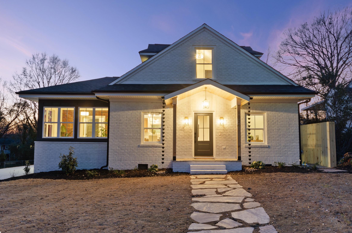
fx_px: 312
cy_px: 112
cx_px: 174
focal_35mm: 32
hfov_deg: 58.8
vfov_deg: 40.9
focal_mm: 20
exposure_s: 10
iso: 100
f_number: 9
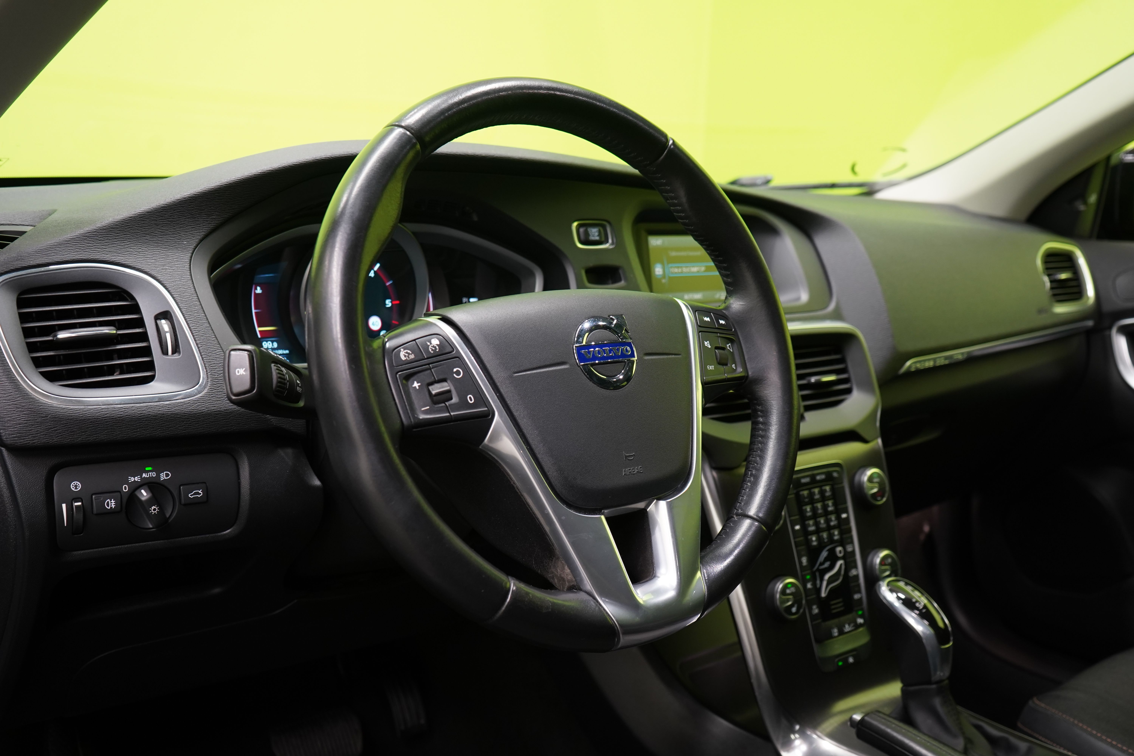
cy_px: 378
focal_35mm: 35
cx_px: 567
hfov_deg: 54.4
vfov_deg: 37.9
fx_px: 1102
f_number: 5.6
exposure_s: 1/20
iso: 1250
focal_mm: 35
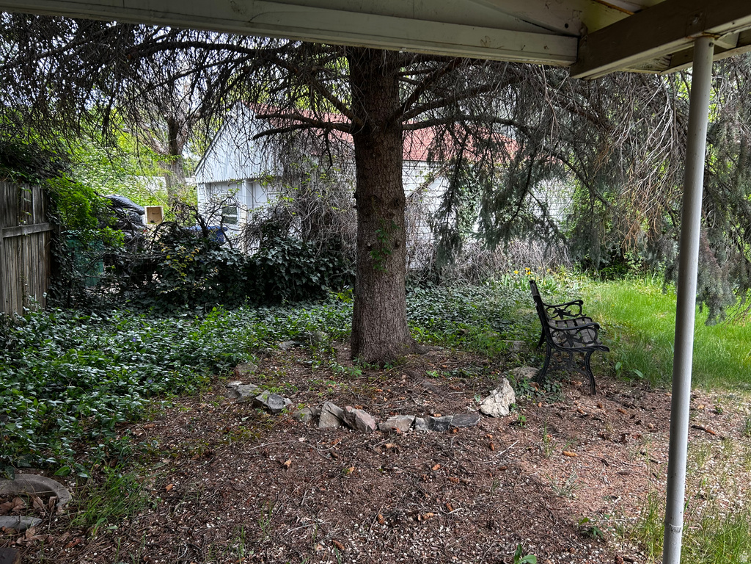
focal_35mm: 26
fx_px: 564
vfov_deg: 53.1
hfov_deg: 67.3
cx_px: 376
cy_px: 282
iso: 50
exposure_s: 1/330
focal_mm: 5.7
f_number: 1.5
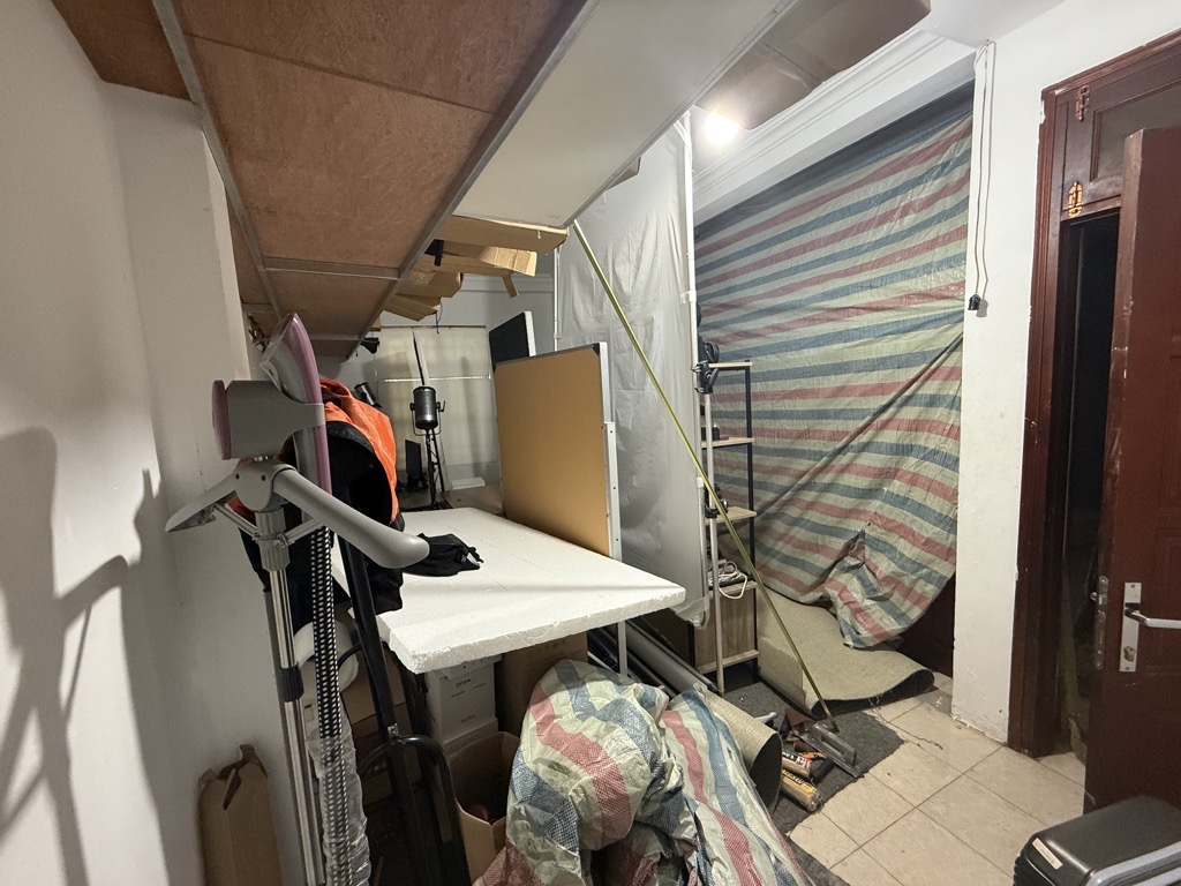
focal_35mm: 14
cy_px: 443
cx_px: 590
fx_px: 478
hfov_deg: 102.1
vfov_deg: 85.7
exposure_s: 1/60
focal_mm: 2.22
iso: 500
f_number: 2.2
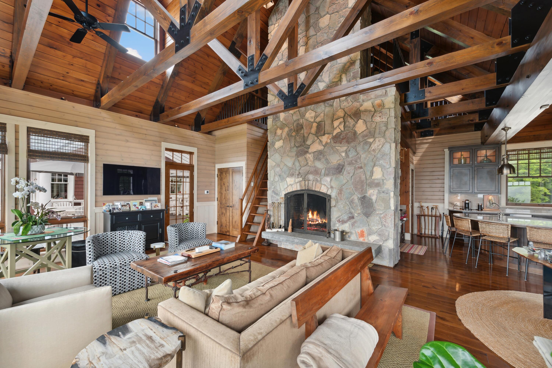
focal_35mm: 14
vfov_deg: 81.2
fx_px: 215
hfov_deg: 104.2
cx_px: 276
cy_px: 184
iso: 200
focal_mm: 14
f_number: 11
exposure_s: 1/6
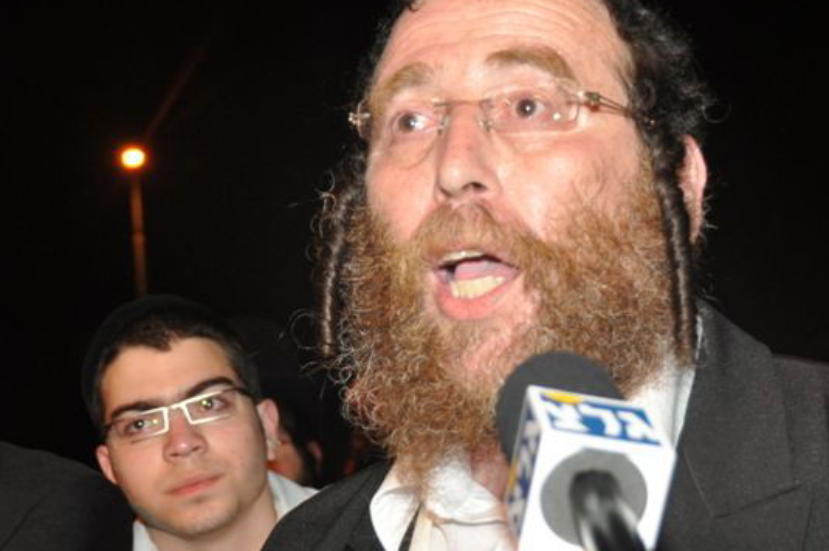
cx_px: 483
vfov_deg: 15.3
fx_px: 2047
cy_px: 214
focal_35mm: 89
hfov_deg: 22.9
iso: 800
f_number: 4
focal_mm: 31
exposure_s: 1/60
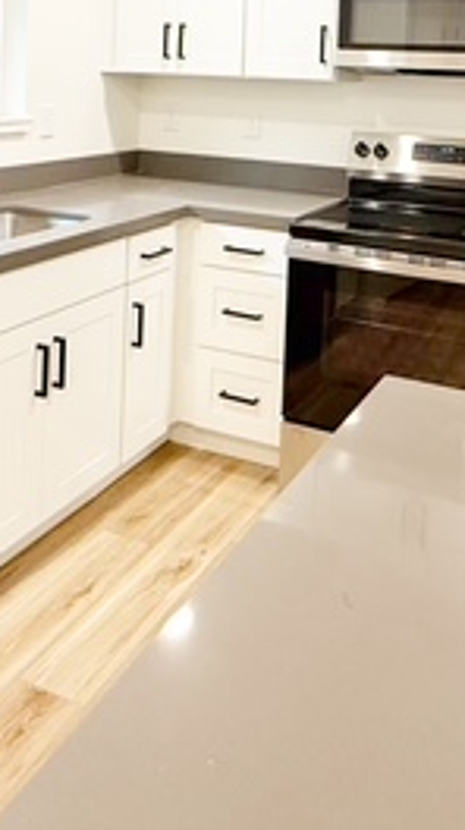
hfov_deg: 31.8
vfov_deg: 48.5
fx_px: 813
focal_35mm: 37
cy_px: 88
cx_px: 280
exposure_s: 1/120
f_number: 2.2
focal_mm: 2.22
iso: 160
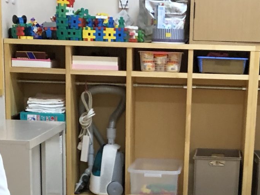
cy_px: 314
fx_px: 796
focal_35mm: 106
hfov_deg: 18.5
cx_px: 170
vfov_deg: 13.0
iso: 160
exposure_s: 1/100
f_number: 1.8
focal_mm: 3.99
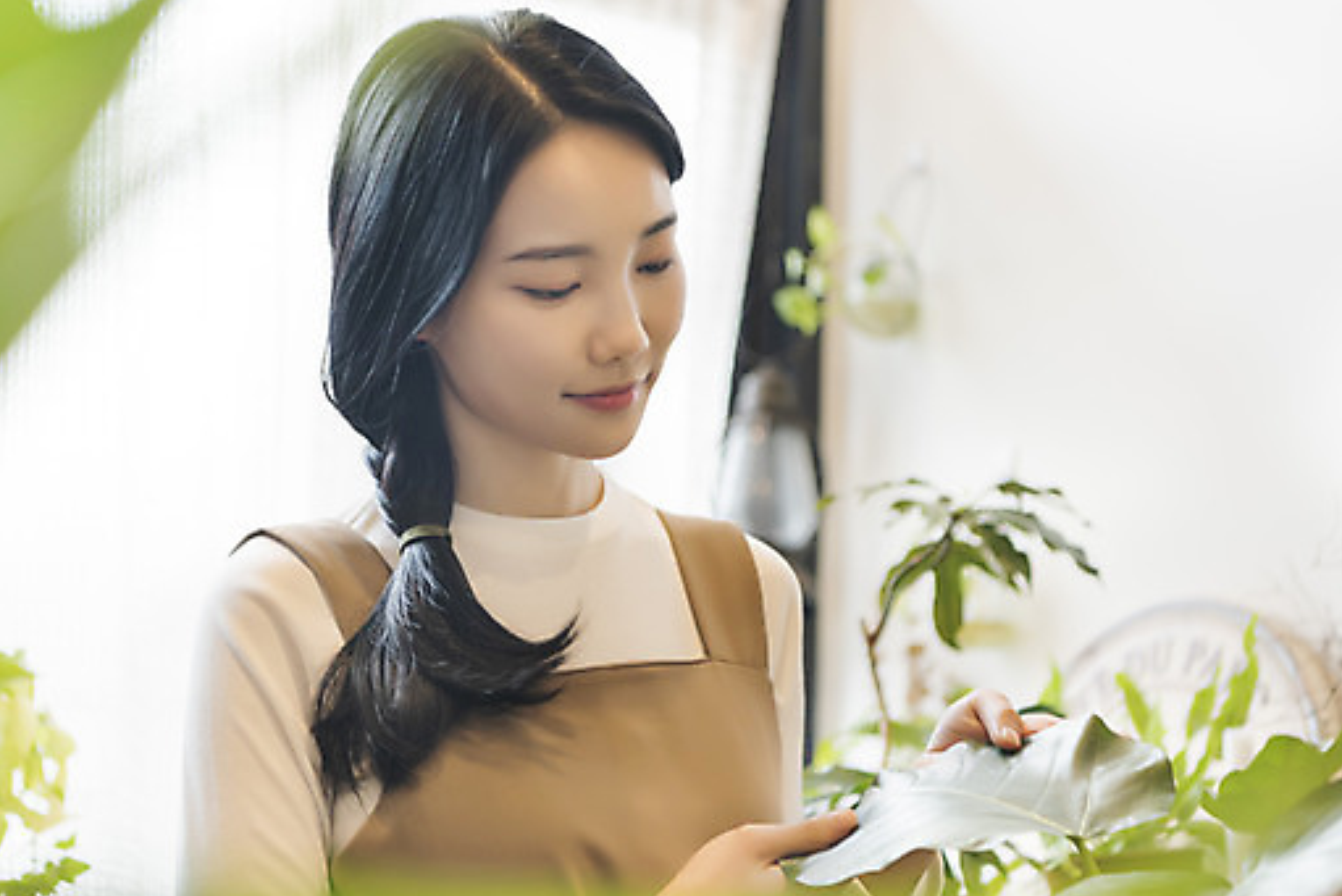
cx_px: 616
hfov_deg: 24.7
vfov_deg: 16.7
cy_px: 394
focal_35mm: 82
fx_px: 3057
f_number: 2.8
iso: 400
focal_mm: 70
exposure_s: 1/80
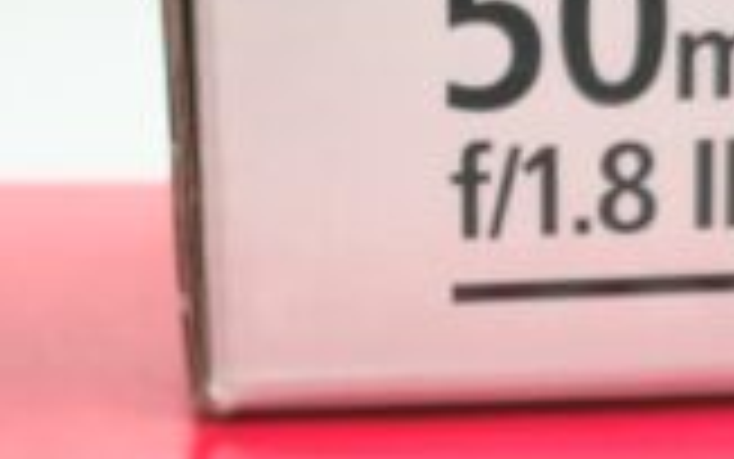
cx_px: 207
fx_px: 1601
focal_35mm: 80
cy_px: -101
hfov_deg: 25.6
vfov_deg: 15.7
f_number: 1.8
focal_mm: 5.56
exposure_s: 1/324
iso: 100
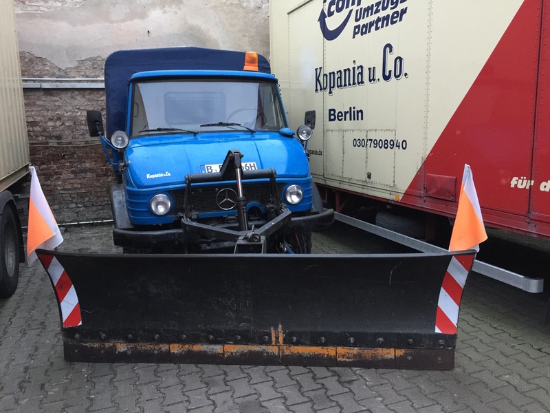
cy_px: 206
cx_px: 275
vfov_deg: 48.2
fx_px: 461
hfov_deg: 61.7
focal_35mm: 29
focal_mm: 4.15
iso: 160
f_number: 2.2
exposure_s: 1/8
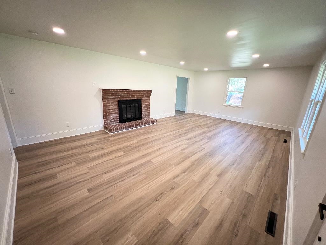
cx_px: 163
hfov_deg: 106.2
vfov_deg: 89.9
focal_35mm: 13
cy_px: 122
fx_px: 122
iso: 200
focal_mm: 1.57
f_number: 1.8
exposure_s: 1/120
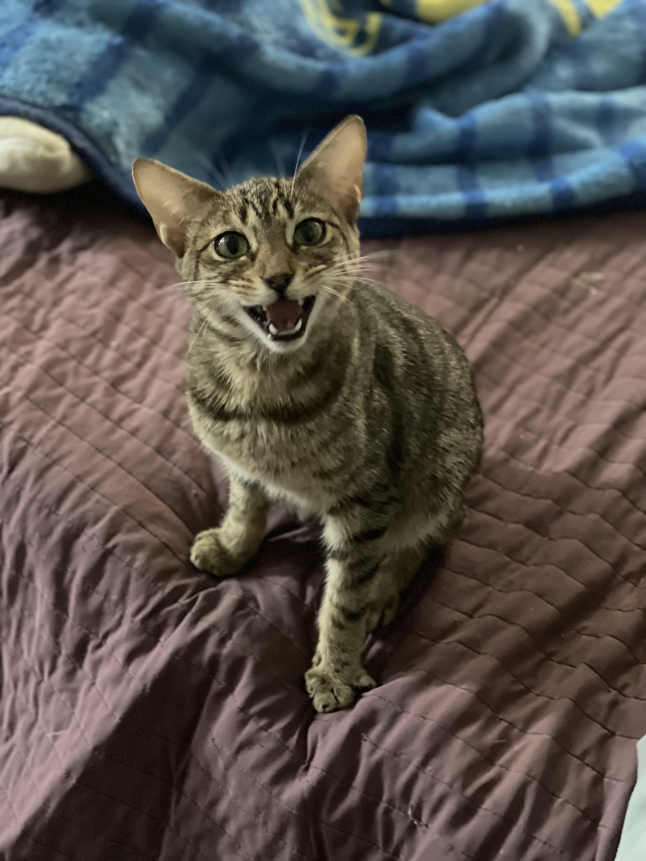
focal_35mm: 64
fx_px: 1592
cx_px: 323
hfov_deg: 22.9
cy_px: 430
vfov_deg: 30.3
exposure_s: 1/15
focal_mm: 7.5
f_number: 2.2
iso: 800
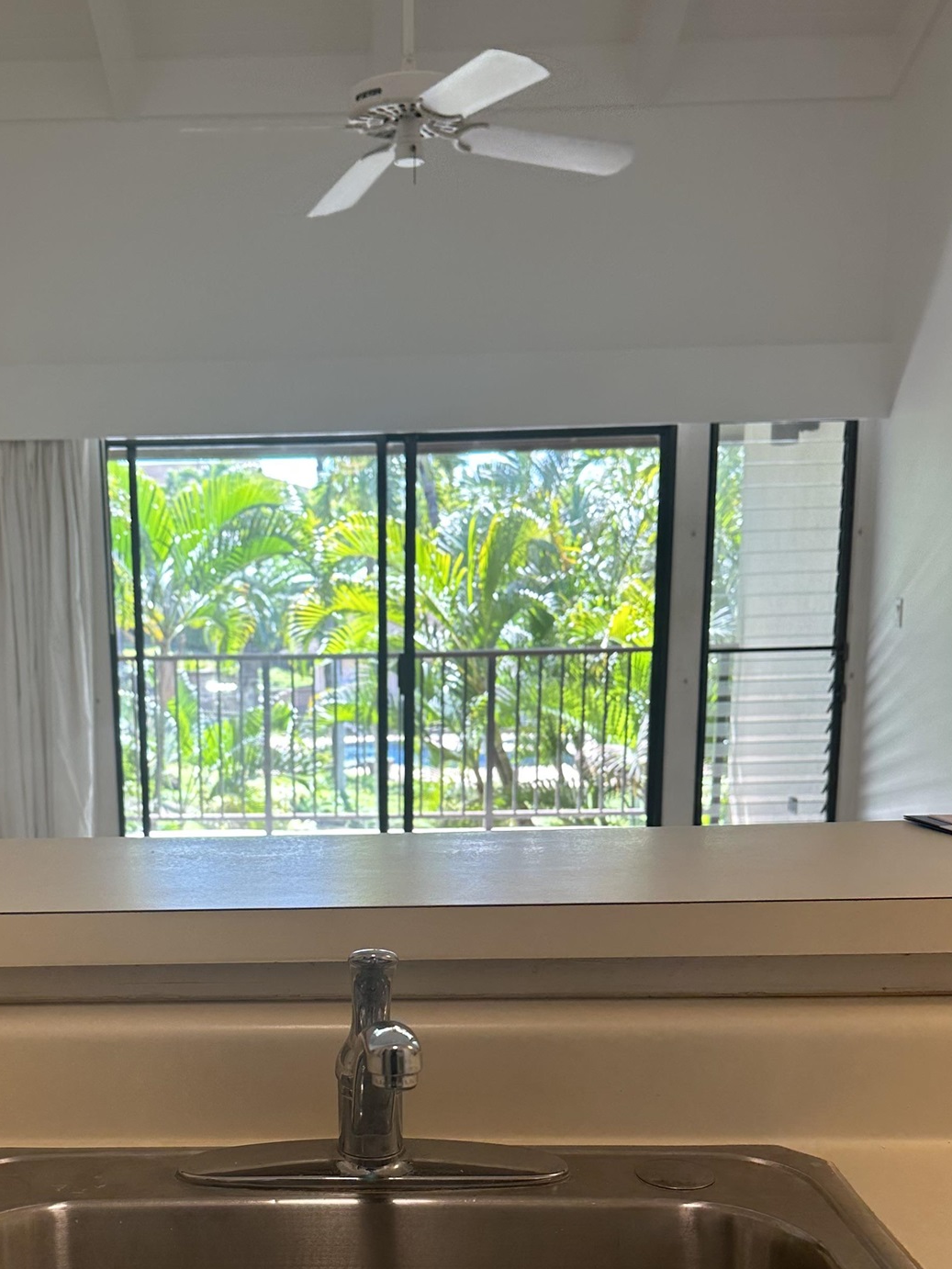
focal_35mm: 40
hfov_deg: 35.6
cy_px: 918
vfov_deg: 45.5
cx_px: 312
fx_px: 1466
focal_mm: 6.86
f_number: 1.78
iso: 80
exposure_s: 1/166
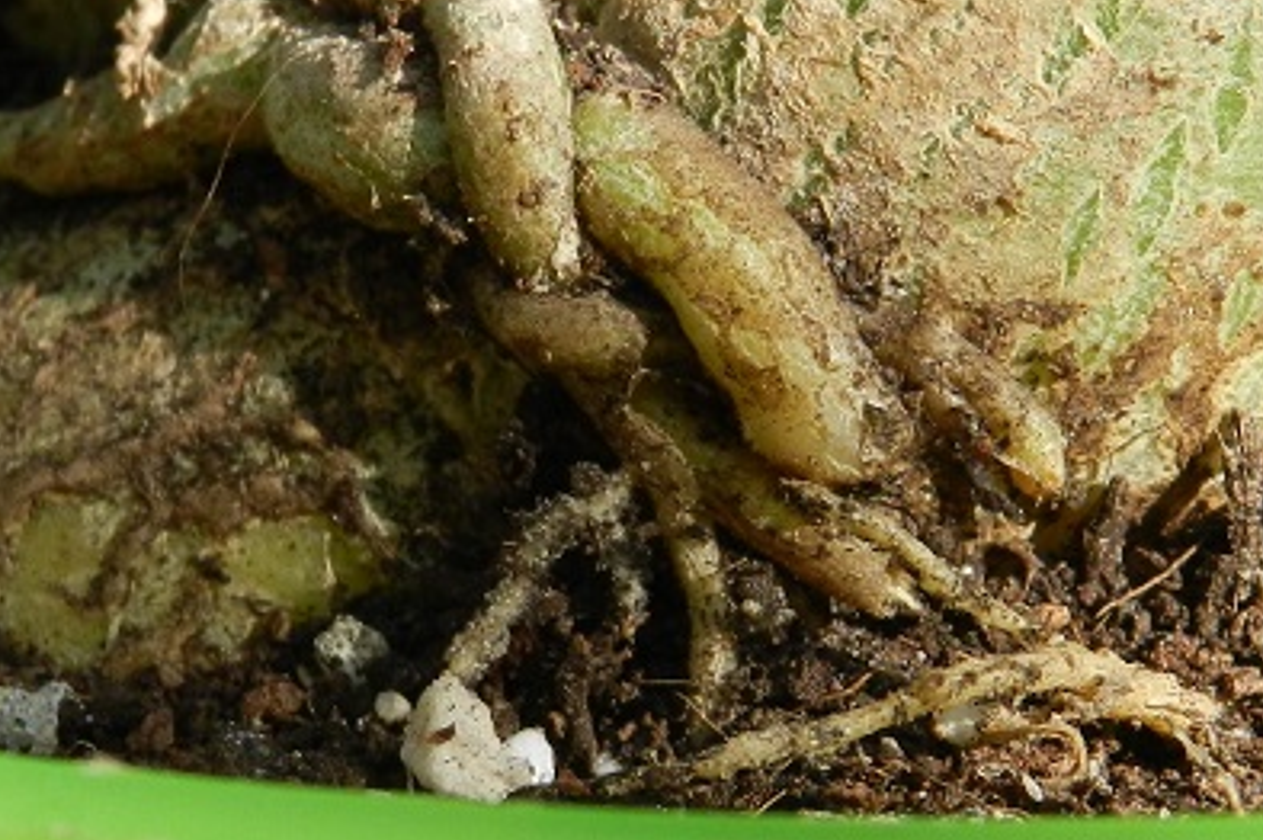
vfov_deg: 24.1
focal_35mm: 56
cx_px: 628
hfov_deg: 35.7
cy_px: 475
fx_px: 1963
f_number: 4.4
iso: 160
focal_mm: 9.4
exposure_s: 1/400
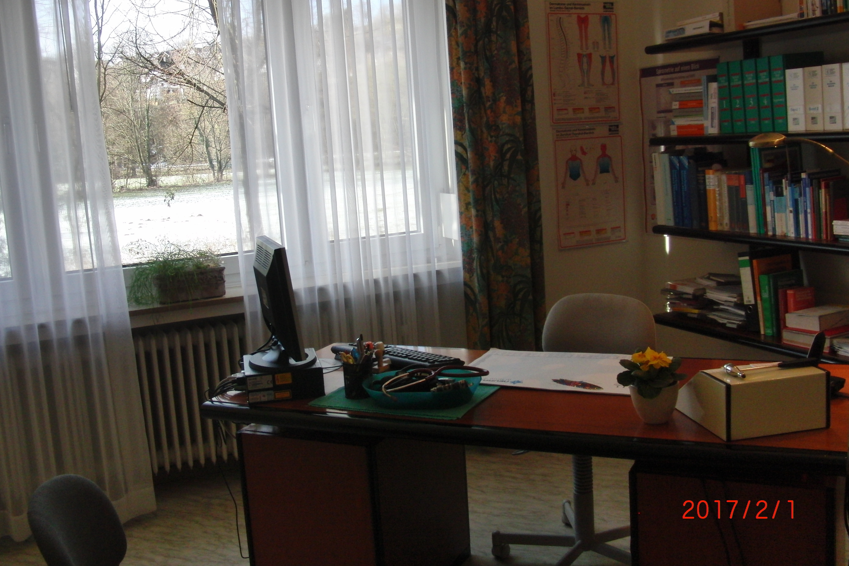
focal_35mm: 39
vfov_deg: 34.2
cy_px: 252
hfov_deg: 49.6
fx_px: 920
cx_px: 420
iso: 100
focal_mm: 6.42
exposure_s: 1/160
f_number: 3.6
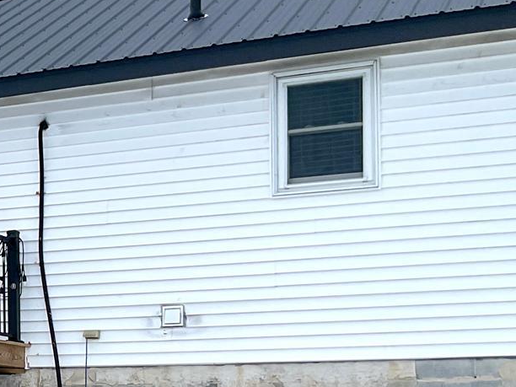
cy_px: 367
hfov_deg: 18.1
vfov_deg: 15.0
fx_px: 1446
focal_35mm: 97
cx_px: -252
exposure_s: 1/120
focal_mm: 3
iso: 16
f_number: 1.8
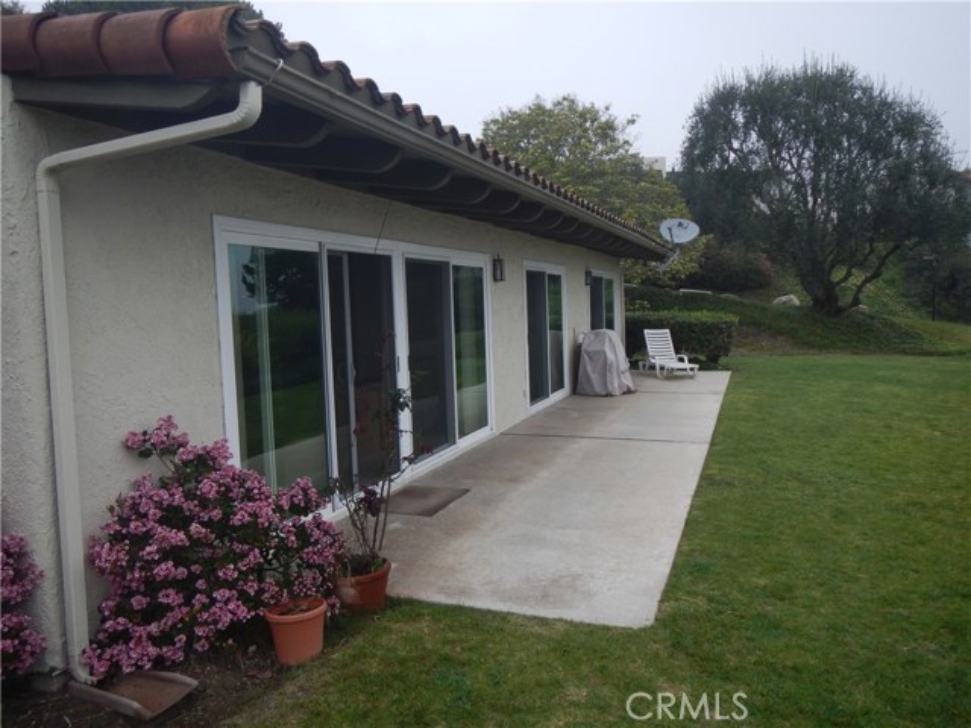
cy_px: 364
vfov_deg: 49.7
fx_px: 785
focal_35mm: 28
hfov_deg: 63.4
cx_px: 486
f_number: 3.9
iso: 125
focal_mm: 5
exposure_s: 1/800
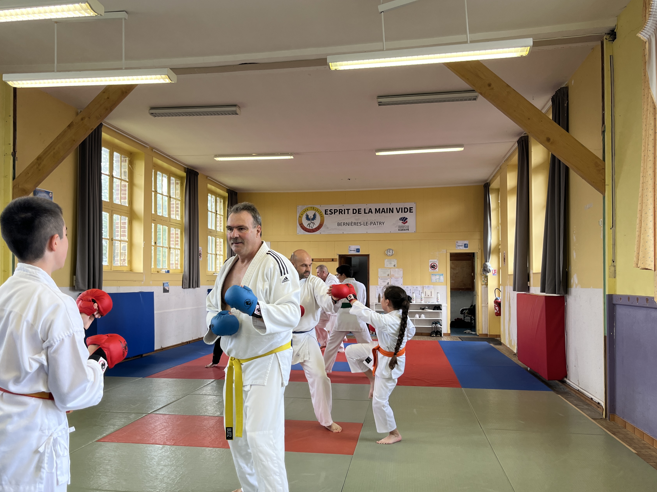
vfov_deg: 45.4
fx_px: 588
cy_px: 268
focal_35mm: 31
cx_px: 293
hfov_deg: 58.2
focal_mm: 5.1
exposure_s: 1/100
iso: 40
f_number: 1.6
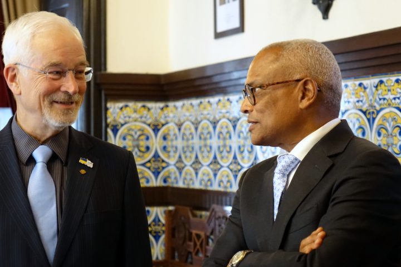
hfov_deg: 23.1
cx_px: 200
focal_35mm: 88
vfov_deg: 15.5
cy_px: 134
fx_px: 980
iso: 2000
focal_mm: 32.29
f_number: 2.8
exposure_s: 1/160
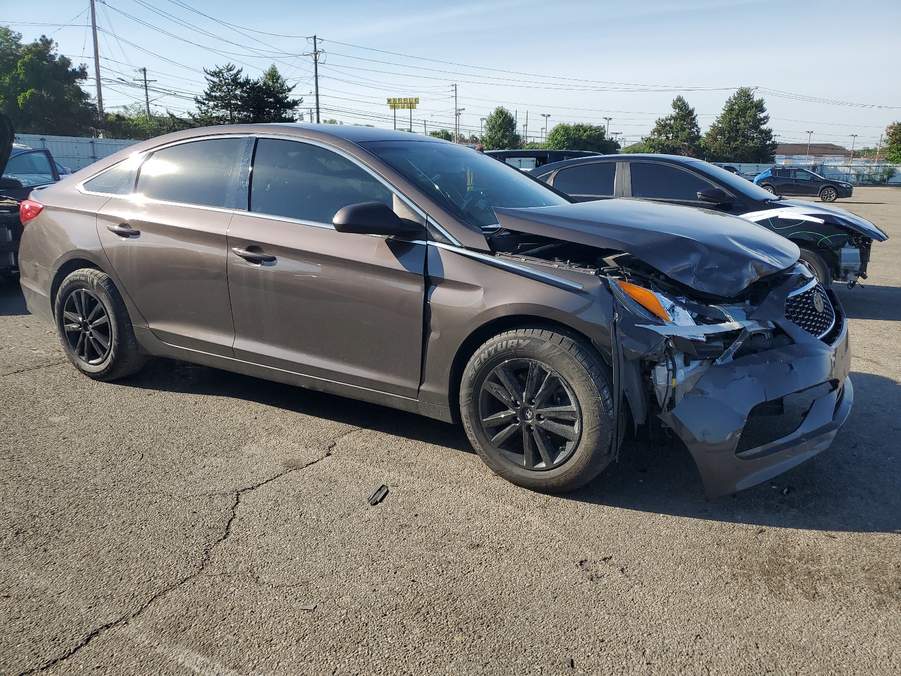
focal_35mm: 26
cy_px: 338
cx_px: 450
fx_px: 677
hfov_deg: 67.3
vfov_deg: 53.1
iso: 50
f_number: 1.5
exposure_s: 1/2500
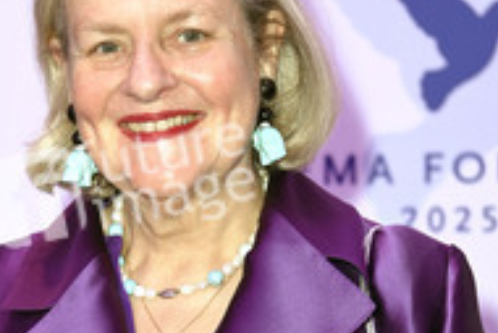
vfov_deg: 6.5
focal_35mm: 210
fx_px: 2907
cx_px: 197
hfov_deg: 9.8
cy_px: 317
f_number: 5.6
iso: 500
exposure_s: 1/250
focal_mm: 100
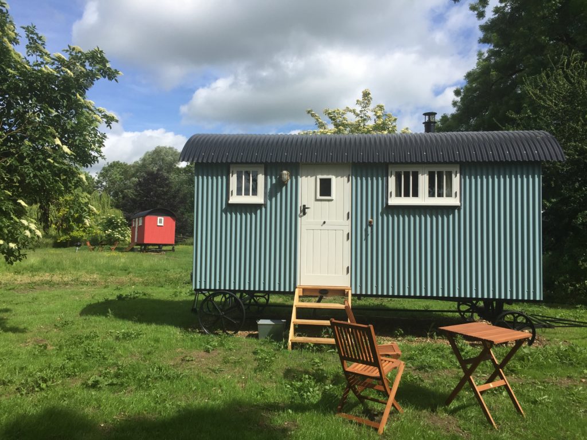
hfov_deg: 61.7
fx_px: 492
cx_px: 294
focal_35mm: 29
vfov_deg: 48.2
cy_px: 220
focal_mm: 4.15
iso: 32
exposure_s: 1/2198
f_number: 2.2
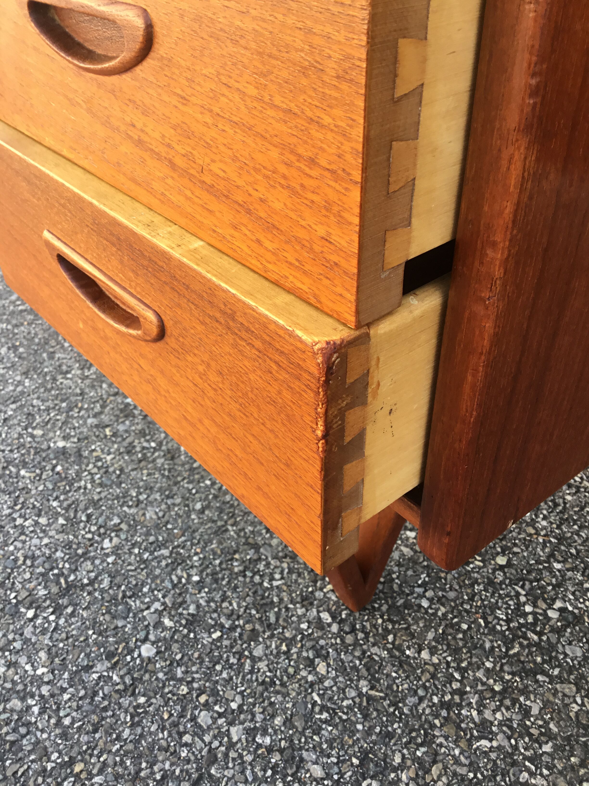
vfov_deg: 58.4
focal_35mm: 31
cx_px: 294
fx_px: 703
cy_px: 393
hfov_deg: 45.4
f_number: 2.4
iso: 40
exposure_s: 1/100
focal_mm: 3.3
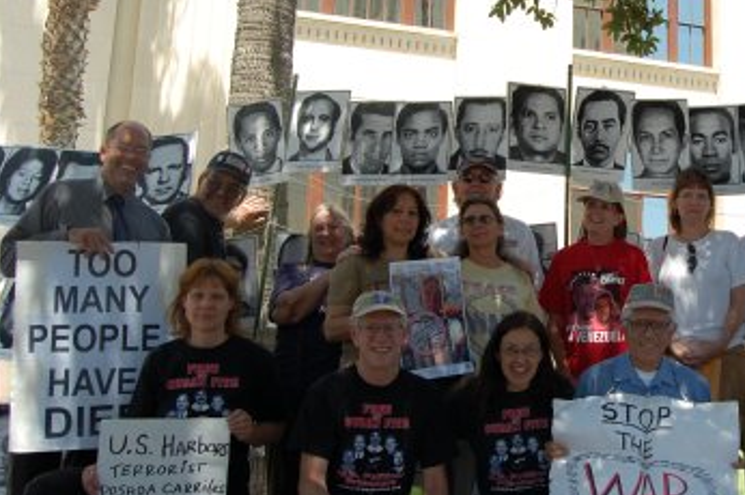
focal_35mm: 50
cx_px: 607
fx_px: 1034
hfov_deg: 38.0
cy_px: 196
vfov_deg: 26.9
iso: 200
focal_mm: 18
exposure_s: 1/200
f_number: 7.1
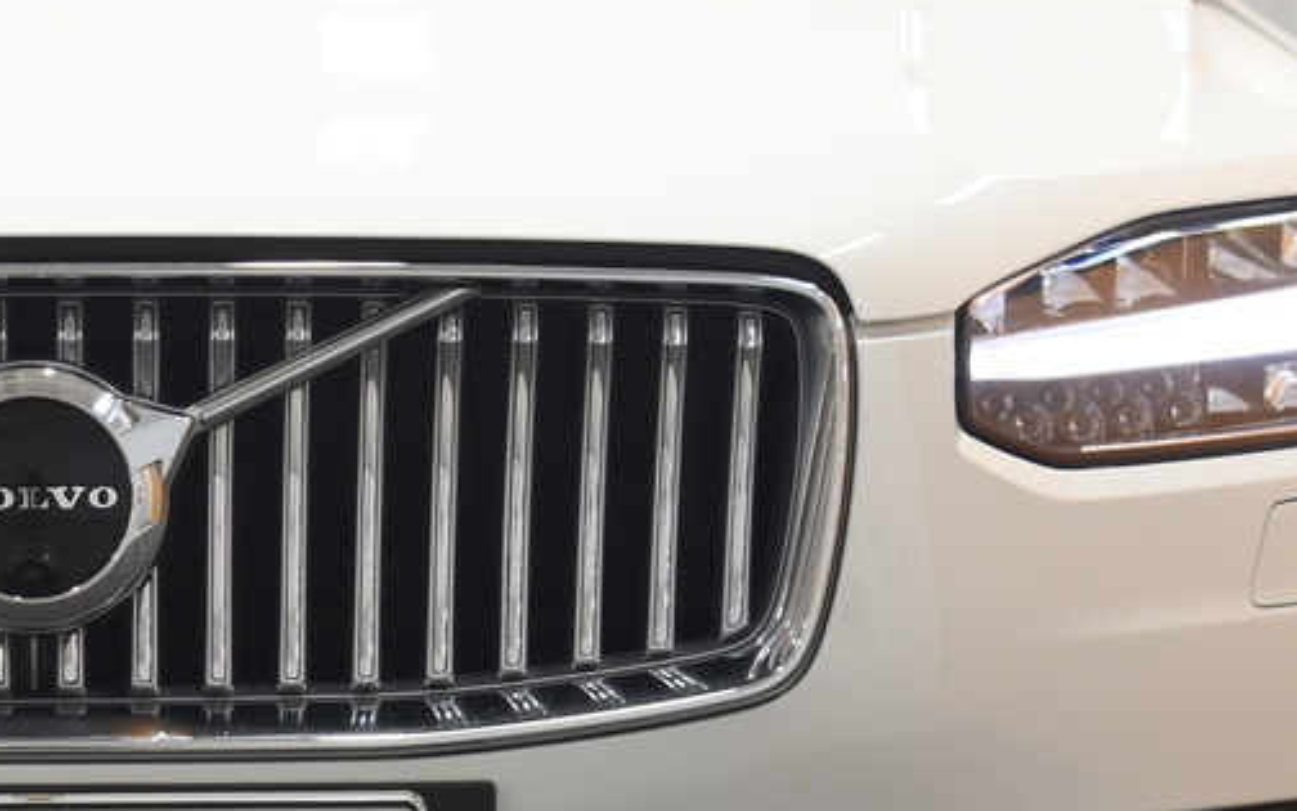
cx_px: 33
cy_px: 494
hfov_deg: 8.8
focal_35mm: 236
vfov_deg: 5.6
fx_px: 8342
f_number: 5.3
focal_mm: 48
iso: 200
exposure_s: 1/4
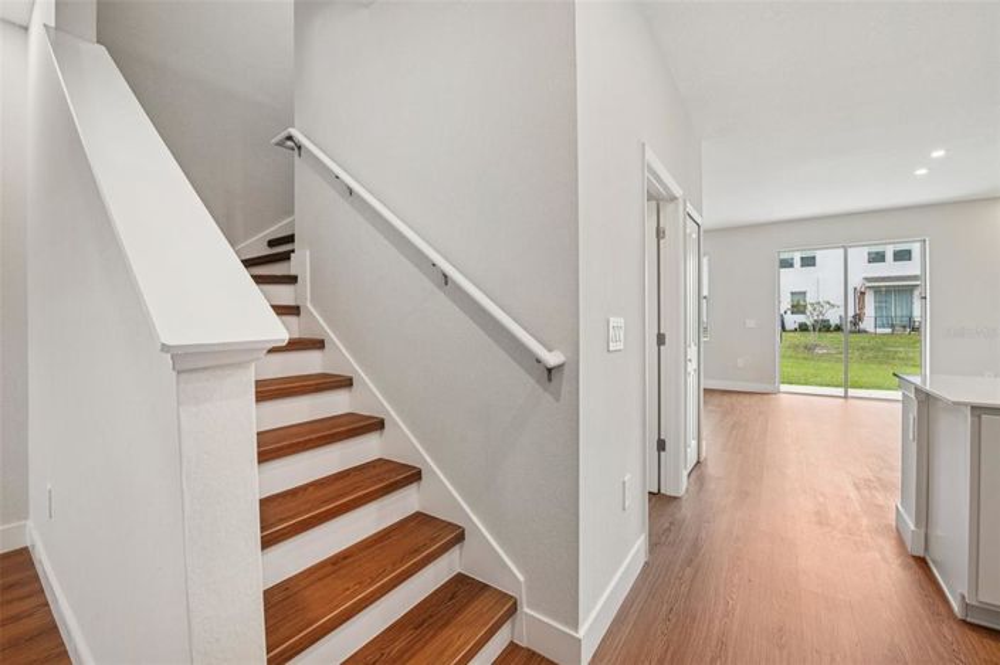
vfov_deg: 81.1
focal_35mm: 14
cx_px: 500
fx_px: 389
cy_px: 332
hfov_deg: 104.3
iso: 400
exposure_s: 1/25
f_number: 8
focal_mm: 14
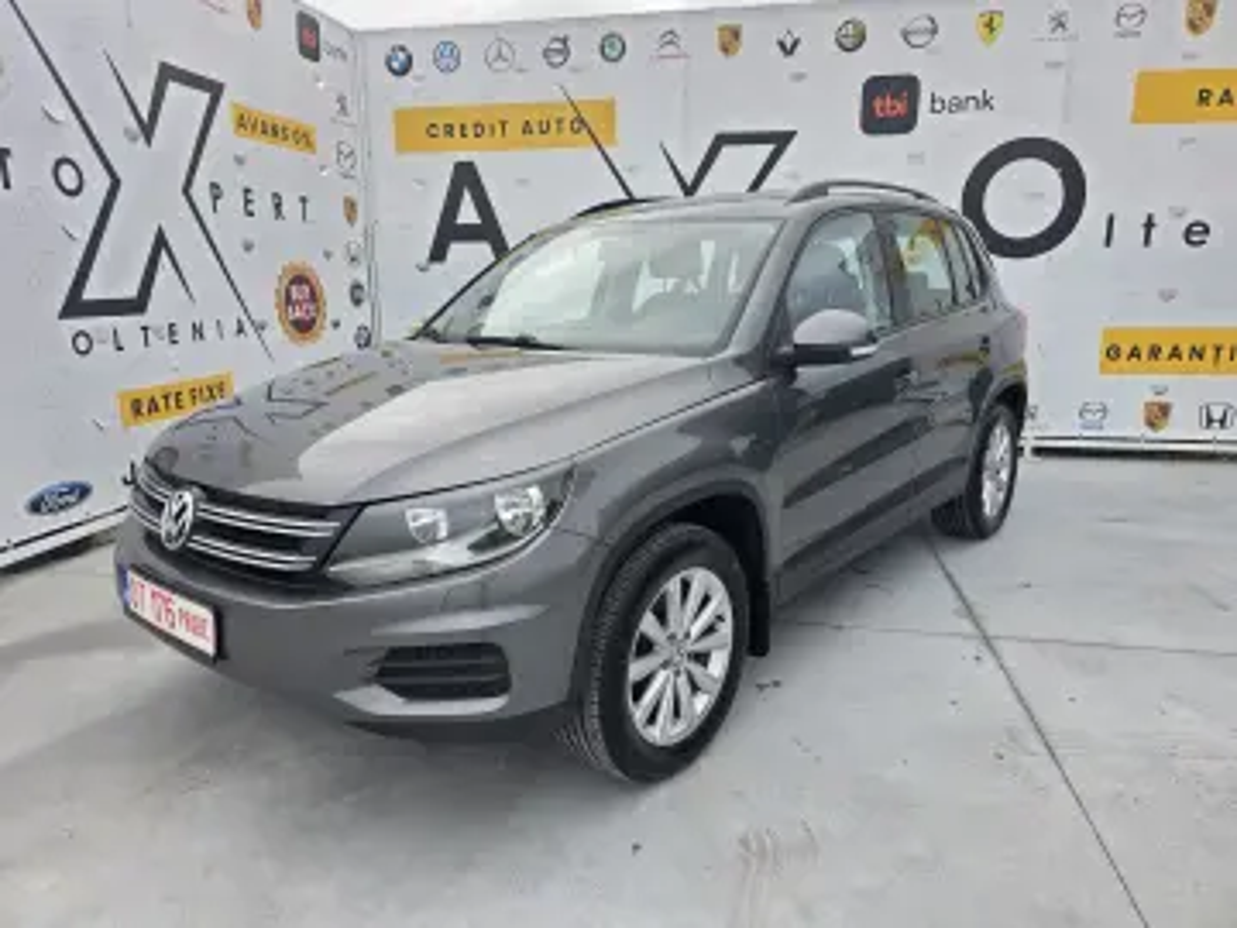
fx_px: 822
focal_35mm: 23
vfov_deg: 58.9
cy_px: 464
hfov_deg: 73.9
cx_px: 618
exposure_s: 1/180
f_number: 1.7
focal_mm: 6.3
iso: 50
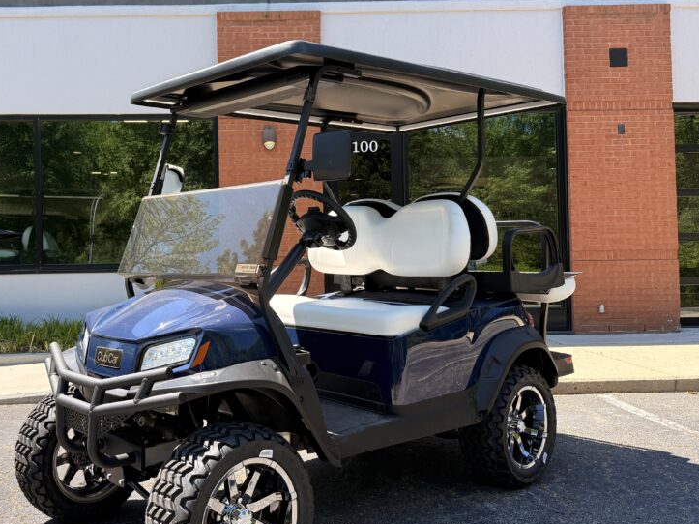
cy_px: 244
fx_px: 686
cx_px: 249
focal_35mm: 34
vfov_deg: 41.8
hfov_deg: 53.2
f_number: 1.78
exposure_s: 1/1653
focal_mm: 6.76
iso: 100
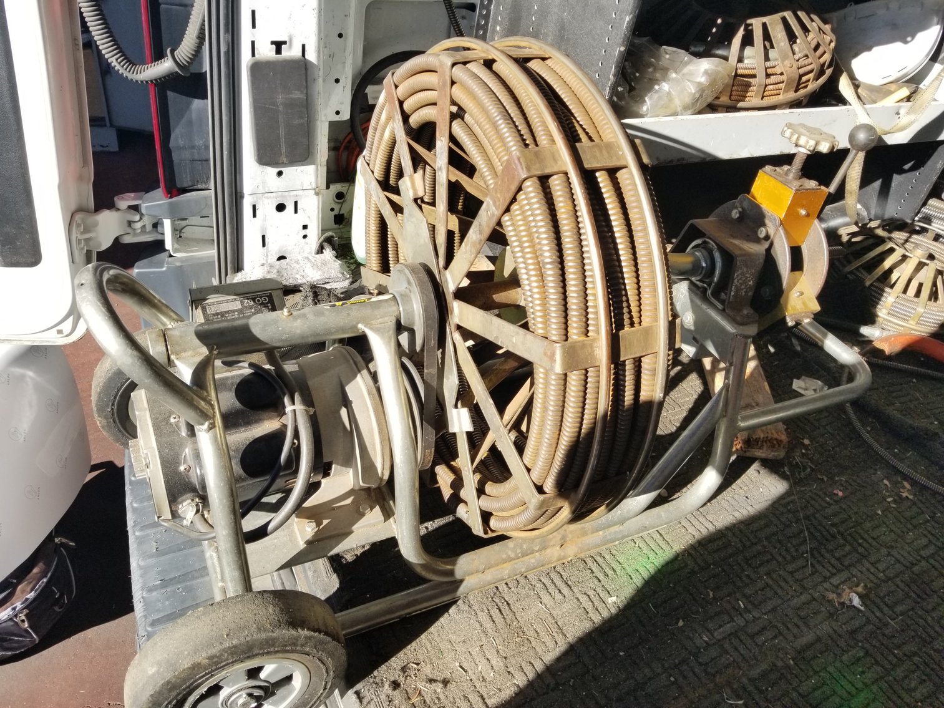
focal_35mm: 26
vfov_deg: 53.1
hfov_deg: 67.3
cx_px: 472
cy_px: 354
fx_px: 709
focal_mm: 4.25
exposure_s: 1/822
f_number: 1.7
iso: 50
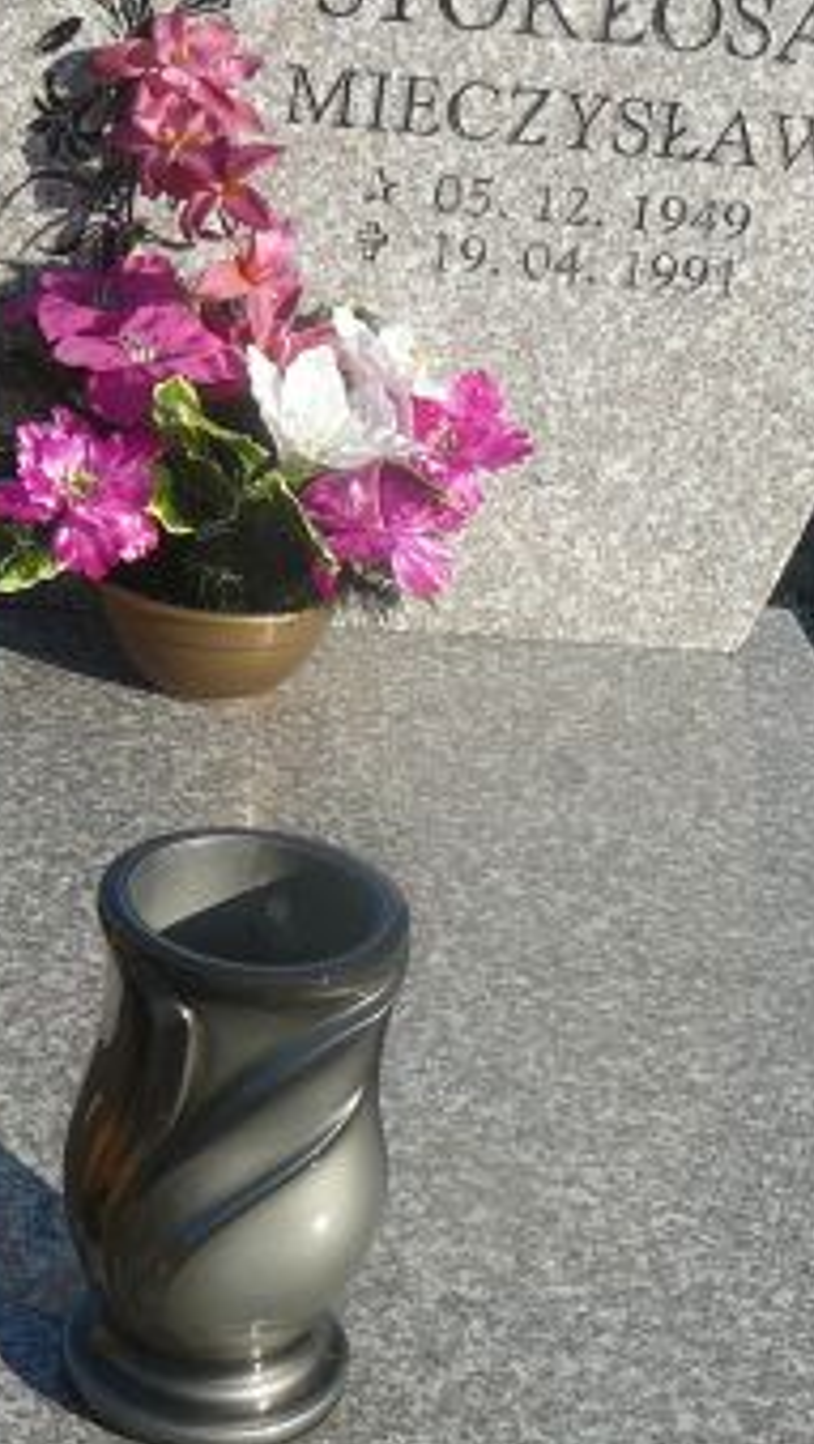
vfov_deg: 29.2
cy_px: 950
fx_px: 2759
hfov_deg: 16.8
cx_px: 413
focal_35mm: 72
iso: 80
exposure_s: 1/400
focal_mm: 5.2
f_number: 5
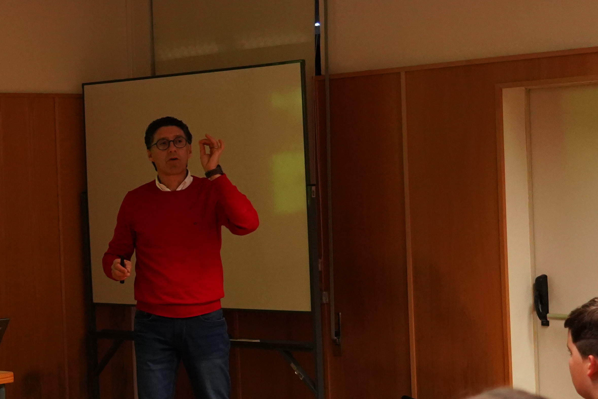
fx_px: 1611
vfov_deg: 14.1
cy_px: 201
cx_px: -80
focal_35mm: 97
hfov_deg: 20.0
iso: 5000
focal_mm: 38
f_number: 4
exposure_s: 1/160
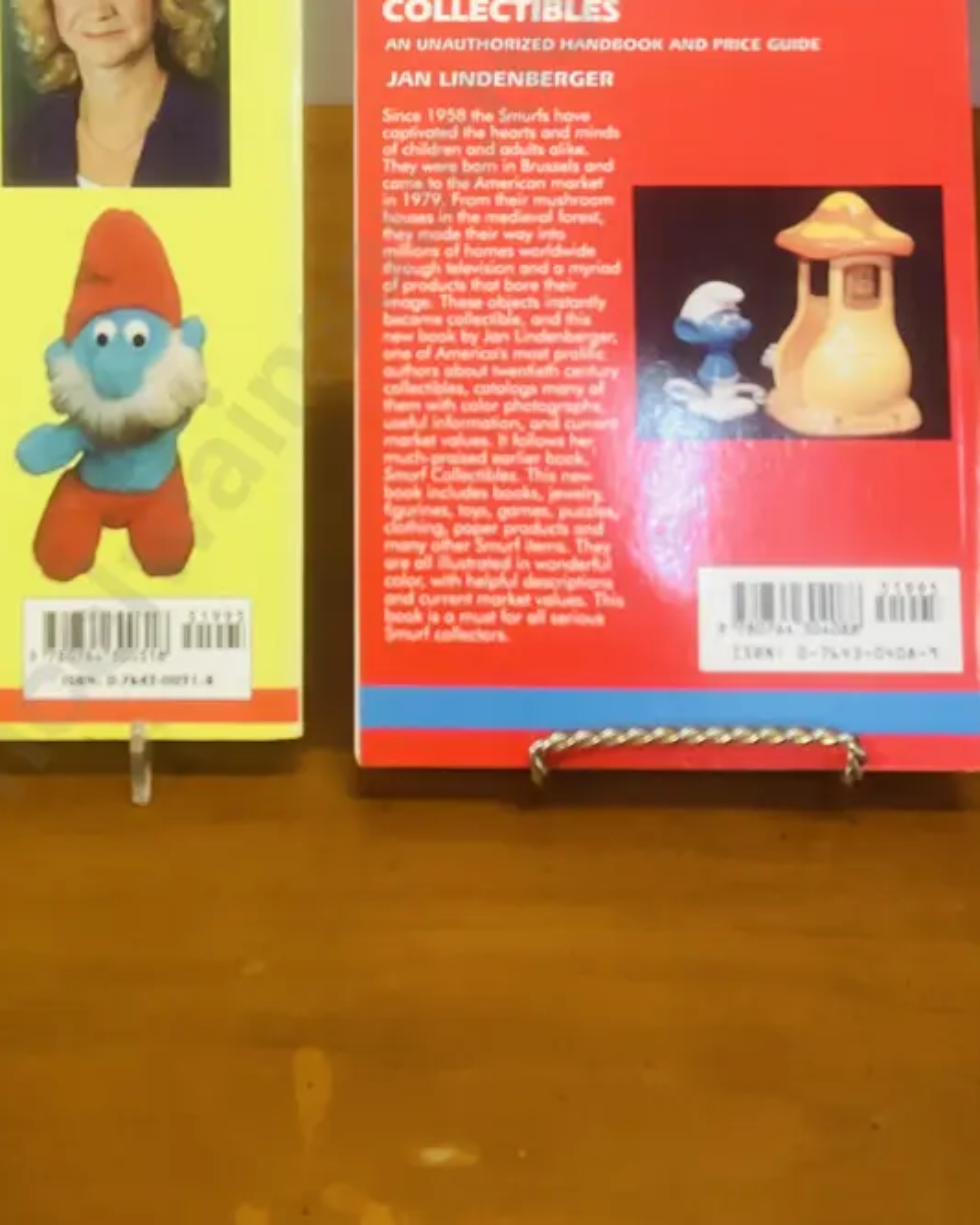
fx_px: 1522
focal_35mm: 42
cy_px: 346
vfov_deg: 42.8
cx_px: 316
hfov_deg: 35.3
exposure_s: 1/50
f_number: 1.8
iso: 125
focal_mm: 3.99
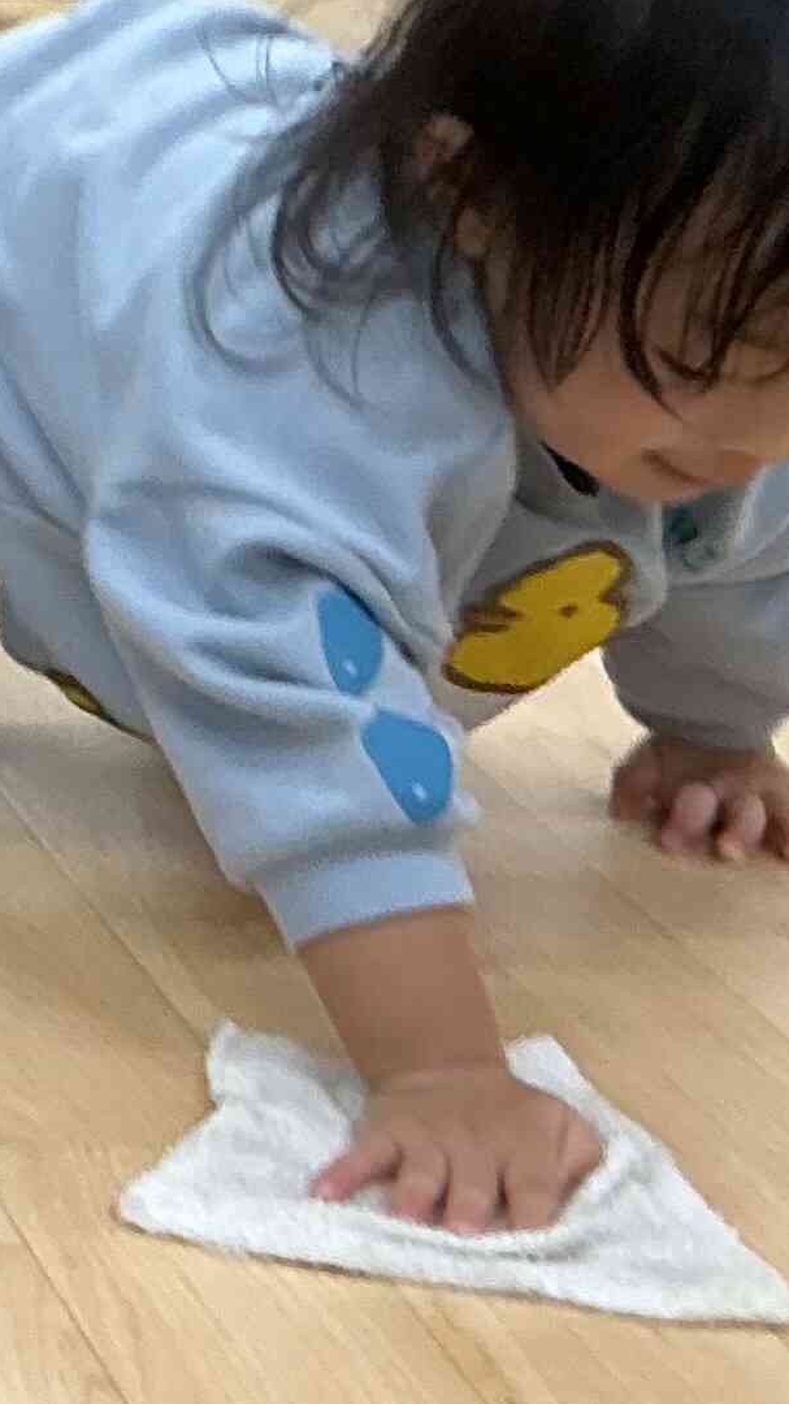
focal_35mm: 118
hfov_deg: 9.1
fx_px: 4392
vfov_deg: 18.1
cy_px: 549
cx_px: -1189
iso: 50
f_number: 1.8
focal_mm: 3
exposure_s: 1/60
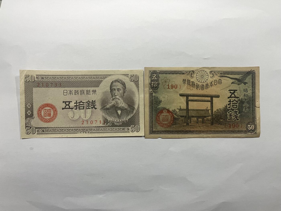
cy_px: 106
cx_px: 140
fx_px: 211
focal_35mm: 26
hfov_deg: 67.3
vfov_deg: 53.1
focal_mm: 5.1
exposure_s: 1/50
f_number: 1.6
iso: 160
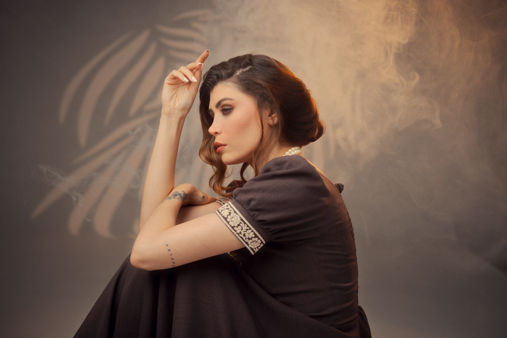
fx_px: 704
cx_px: 254
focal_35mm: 50
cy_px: 169
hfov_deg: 39.6
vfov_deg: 27.0
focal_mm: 50
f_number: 3.2
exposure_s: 1/200
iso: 125
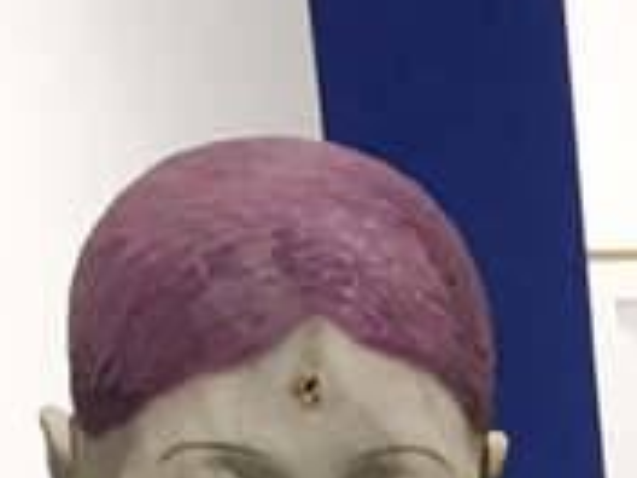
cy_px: 1132
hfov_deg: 12.8
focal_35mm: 148
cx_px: 858
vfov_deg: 9.1
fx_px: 2723
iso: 40
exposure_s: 1/33
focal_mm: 4.15
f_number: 2.2
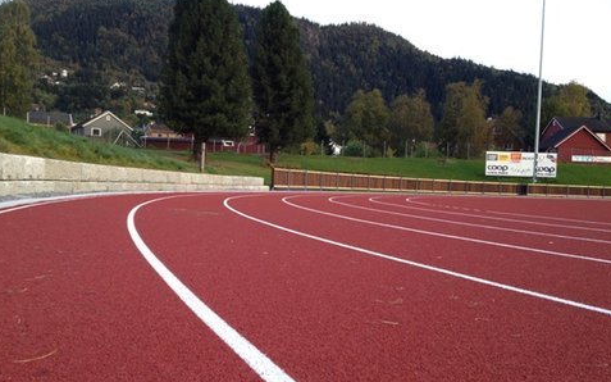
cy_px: 212
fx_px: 699
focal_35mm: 42
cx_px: 318
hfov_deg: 47.2
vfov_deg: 30.5
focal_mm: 4.28
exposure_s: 1/148
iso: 50
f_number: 2.4
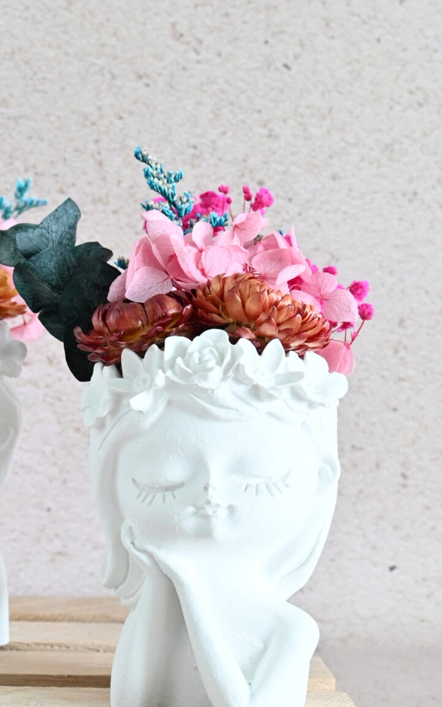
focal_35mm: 78
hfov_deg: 16.5
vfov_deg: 26.3
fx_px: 1506
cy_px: 466
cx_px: 37
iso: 1600
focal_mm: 23
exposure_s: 1/60
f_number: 5
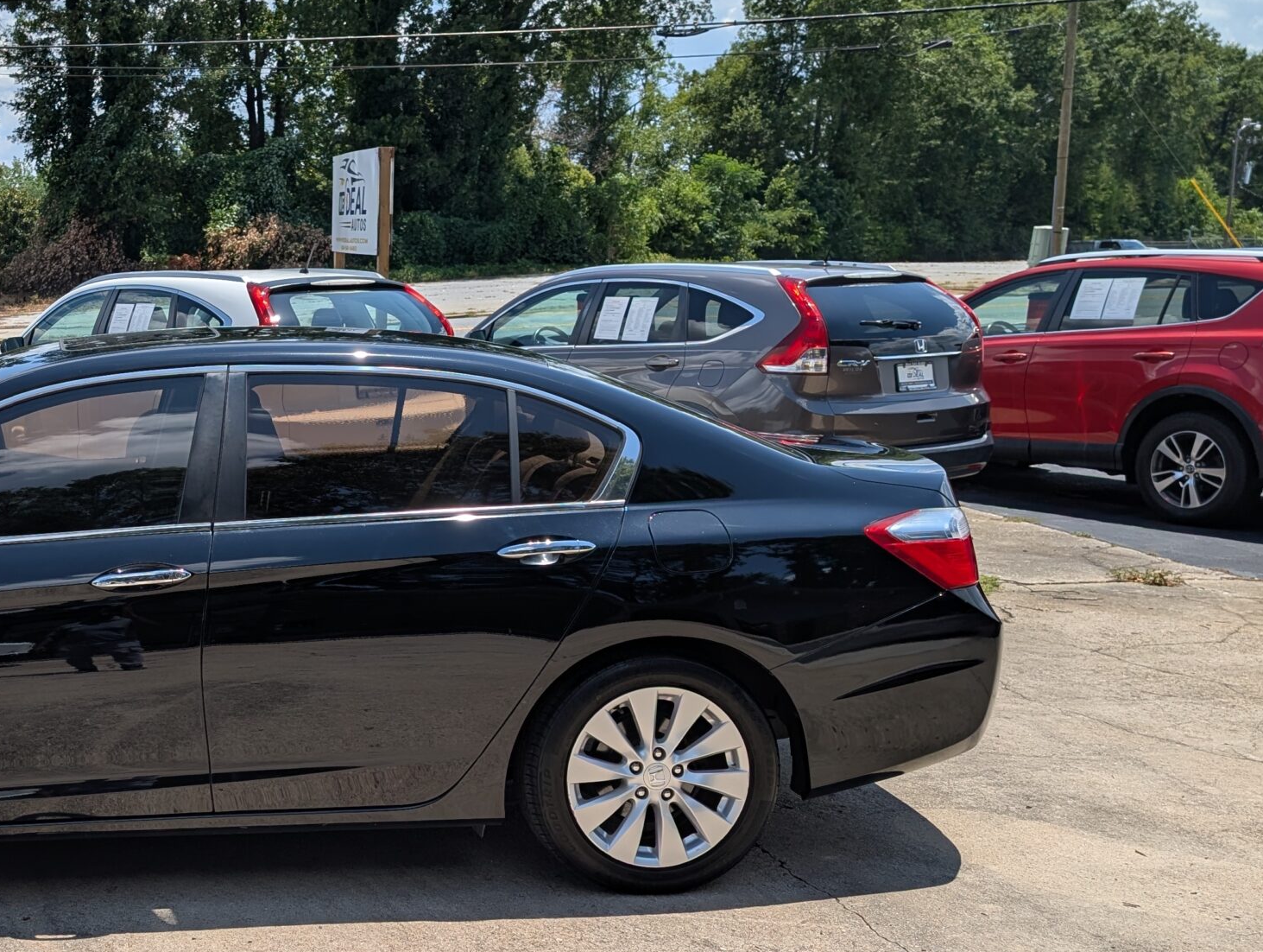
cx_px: 174
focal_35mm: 42
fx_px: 1535
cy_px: 479
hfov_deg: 41.8
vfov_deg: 34.4
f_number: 1.68
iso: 19
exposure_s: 1/1271
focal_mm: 6.9
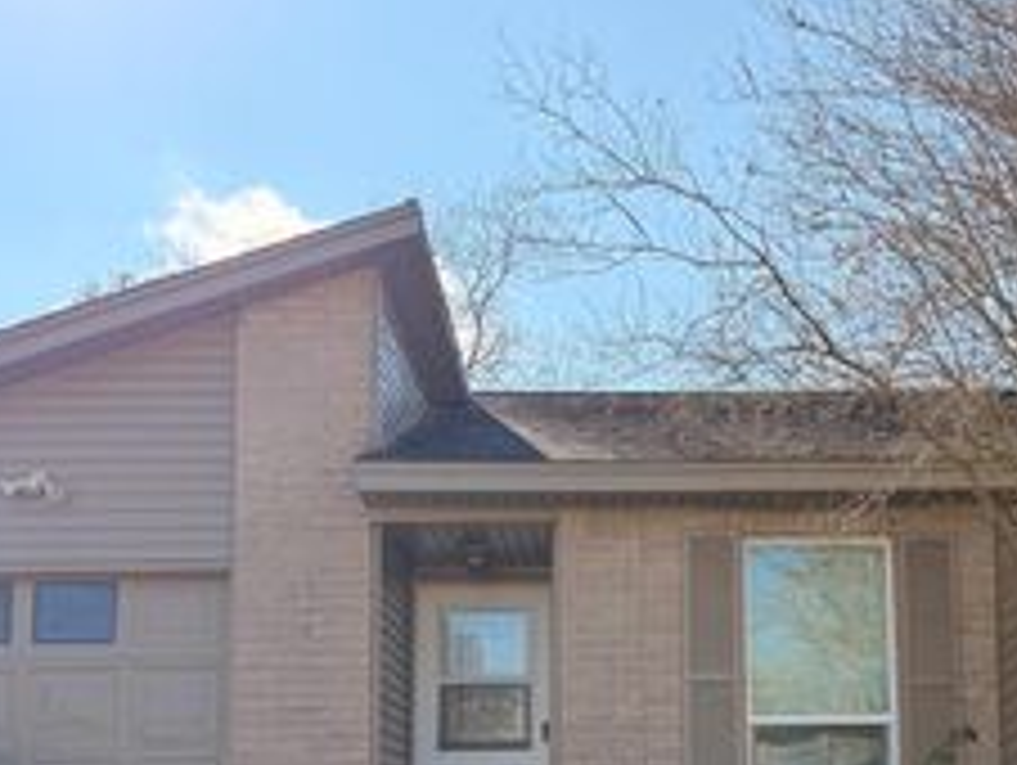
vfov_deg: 27.0
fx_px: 1559
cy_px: 619
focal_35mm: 53
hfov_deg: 35.9
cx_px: 657
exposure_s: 1/2370
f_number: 1.78
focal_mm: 6.76
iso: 100
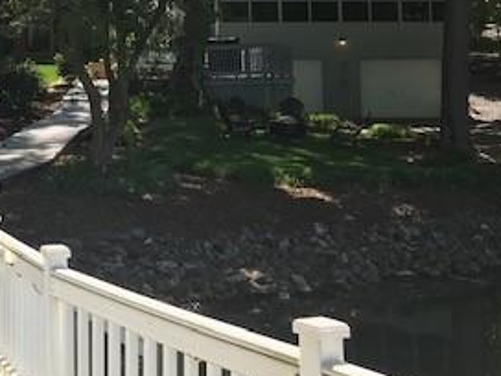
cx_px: -50
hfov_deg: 27.0
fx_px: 955
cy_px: 31
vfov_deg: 21.7
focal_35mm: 66
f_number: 1.8
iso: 20
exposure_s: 1/1064
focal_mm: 3.99
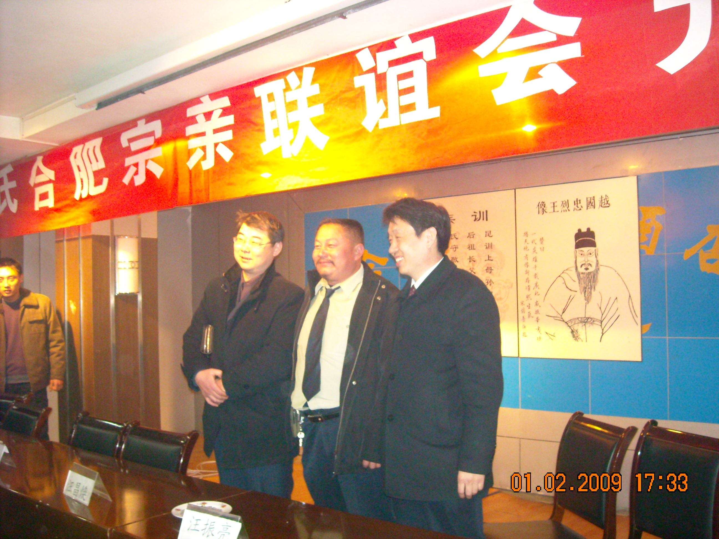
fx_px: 727
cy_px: 270
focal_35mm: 35
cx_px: 360
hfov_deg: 52.6
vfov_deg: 40.7
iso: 644
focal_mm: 5.7
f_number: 2.8
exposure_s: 1/30
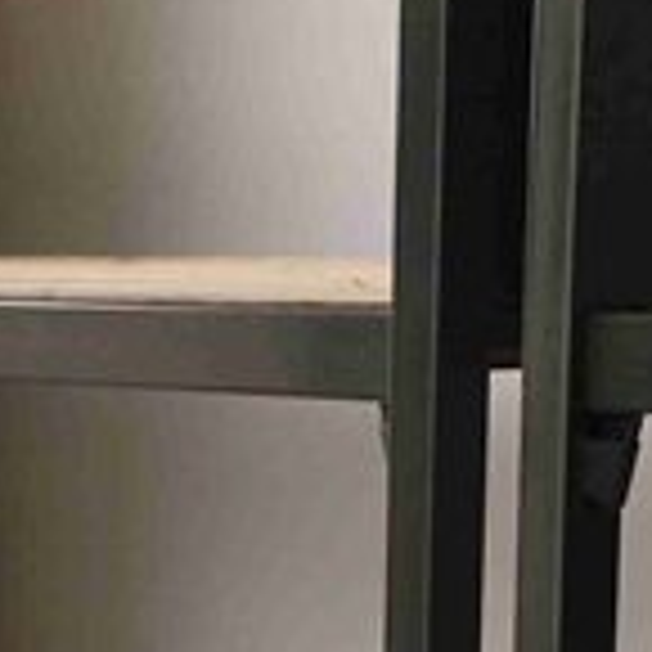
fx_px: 3388
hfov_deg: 10.9
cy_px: 1162
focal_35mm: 159
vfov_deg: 10.4
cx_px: 45
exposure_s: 1/100
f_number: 2.2
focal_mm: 4.15
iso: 25
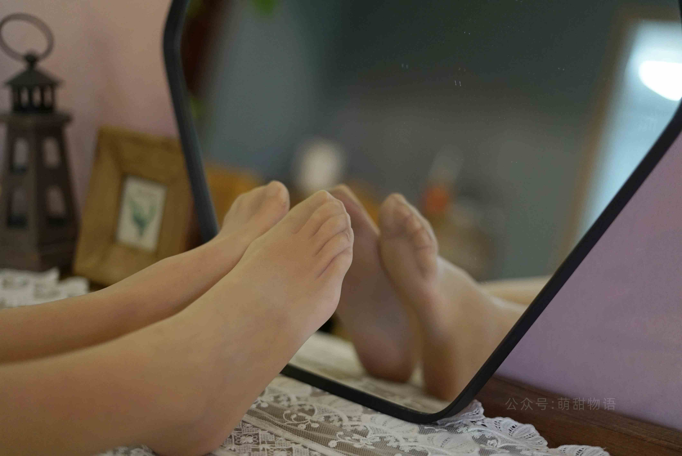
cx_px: 341
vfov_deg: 27.0
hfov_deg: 39.6
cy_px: 228
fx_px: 948
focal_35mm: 50
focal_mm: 50
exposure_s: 1/250
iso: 2000
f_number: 2
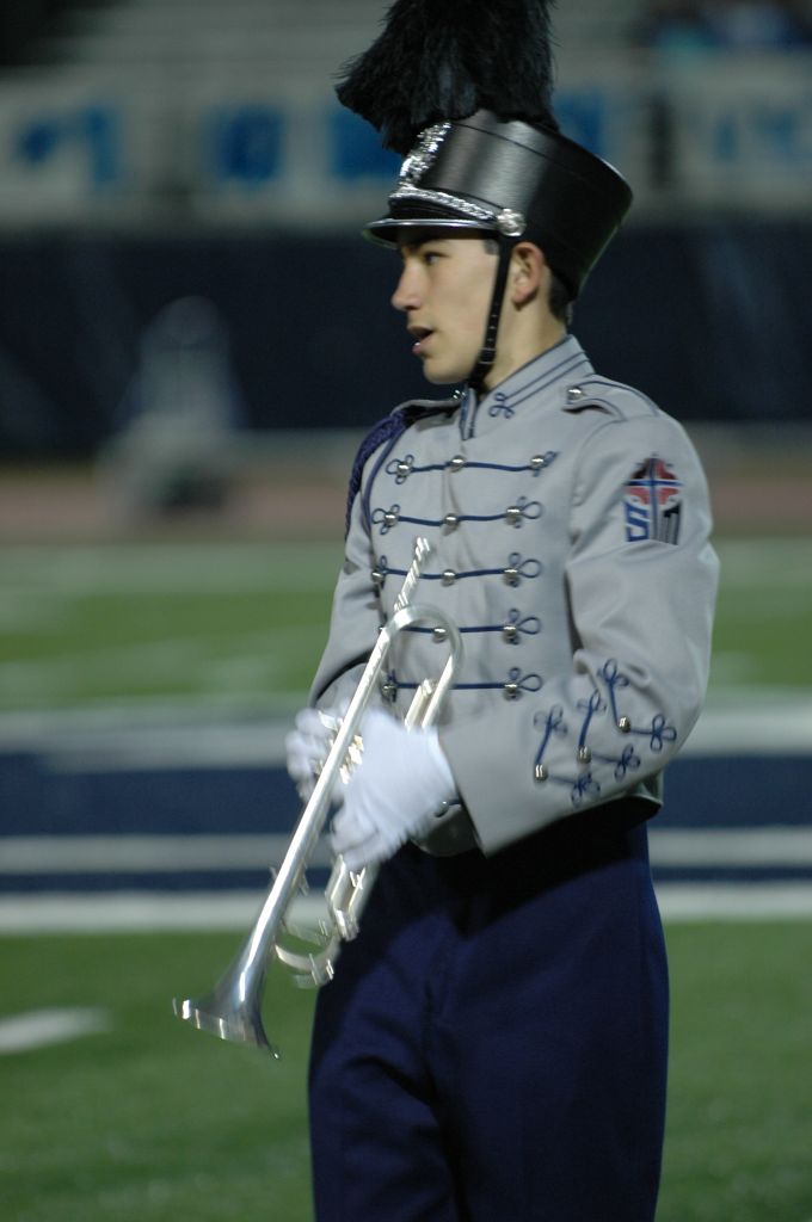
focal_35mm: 300
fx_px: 10177
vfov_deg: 6.9
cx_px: 406
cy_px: 611
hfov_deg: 4.6
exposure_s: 1/60
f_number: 2.8
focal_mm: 200
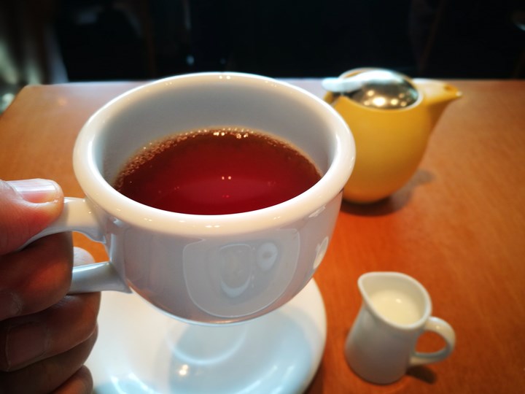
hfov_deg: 65.3
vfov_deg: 51.4
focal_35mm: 27
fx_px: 409
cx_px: 262
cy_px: 197
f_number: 4
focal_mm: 4.5
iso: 125
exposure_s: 1/33.3
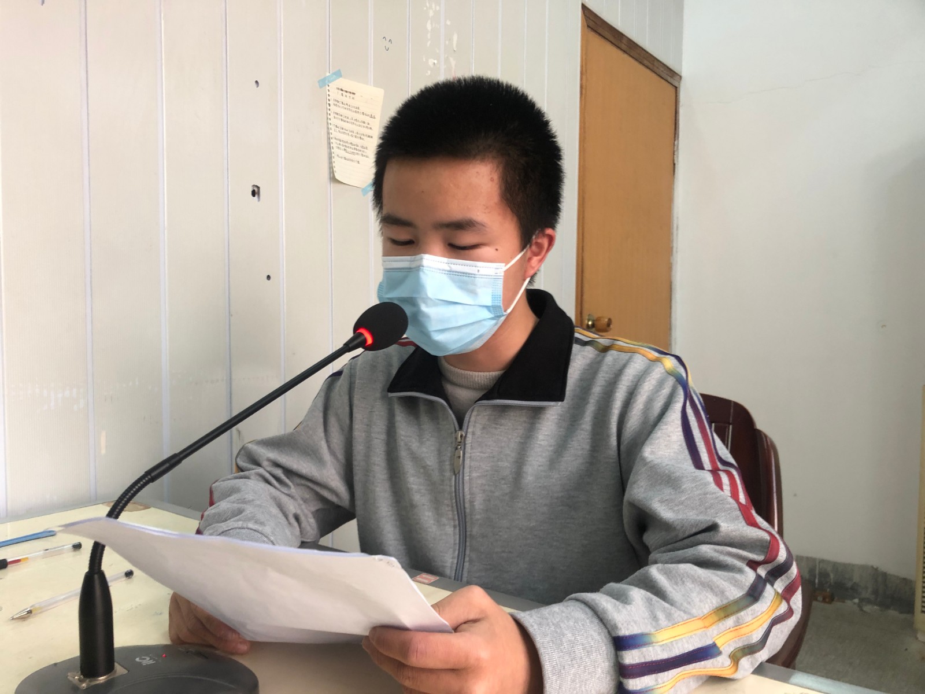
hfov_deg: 63.4
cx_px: 462
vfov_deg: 49.7
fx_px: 748
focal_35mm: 28
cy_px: 347
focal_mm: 3.99
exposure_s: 1/20
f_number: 1.8
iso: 40
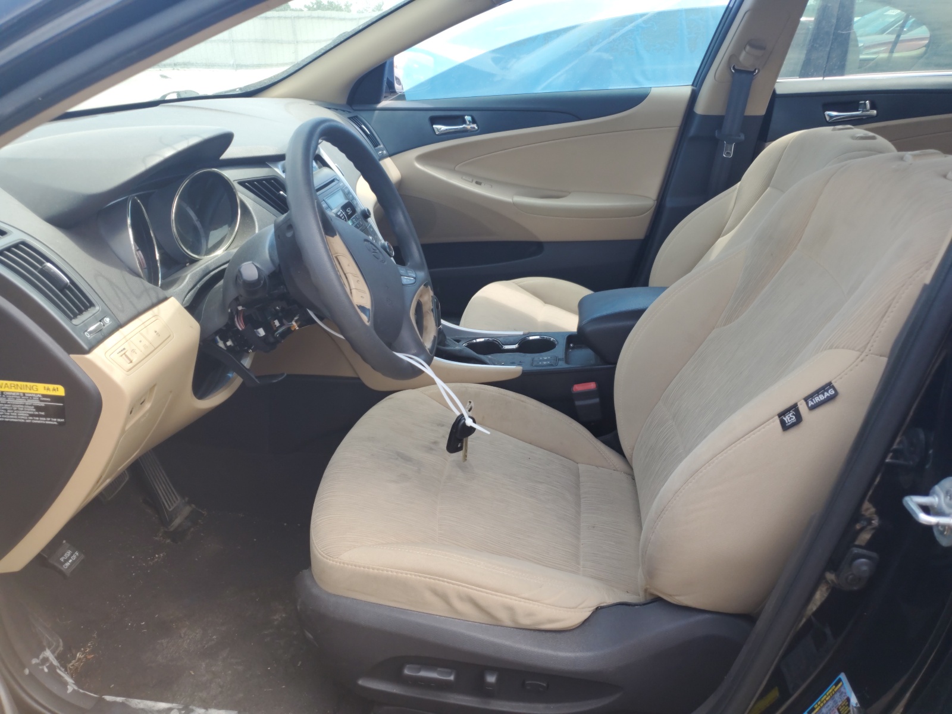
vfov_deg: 53.1
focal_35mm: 26
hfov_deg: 67.3
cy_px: 357
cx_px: 476
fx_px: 715
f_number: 1.5
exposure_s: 1/500
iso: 50
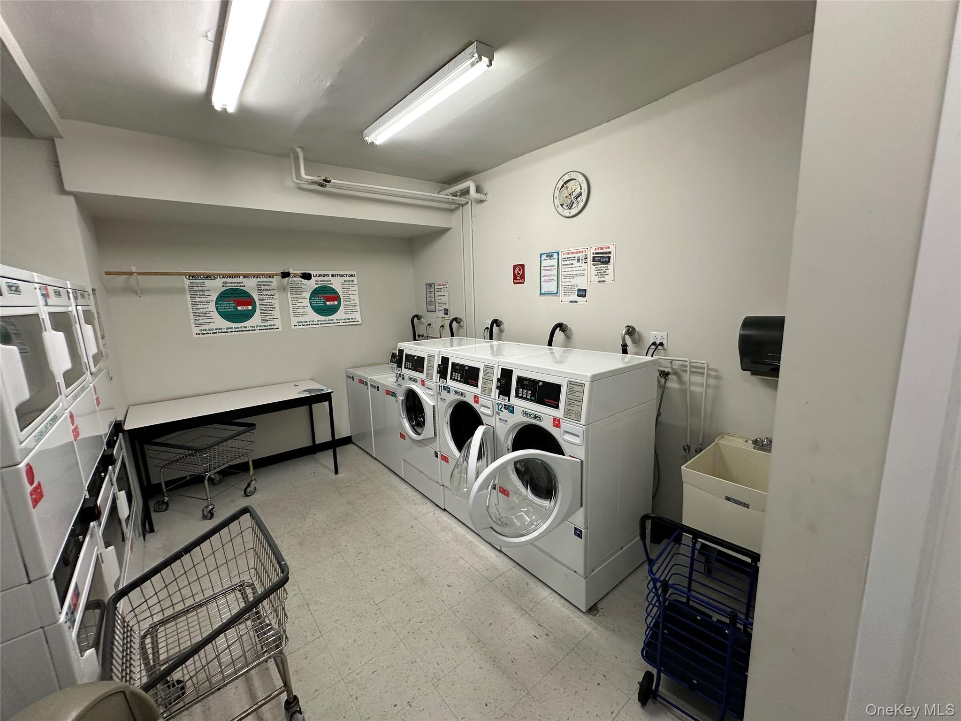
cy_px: 360
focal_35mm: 14
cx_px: 480
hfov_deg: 102.1
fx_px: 389
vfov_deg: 85.7
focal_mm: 2.22
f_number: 2.2
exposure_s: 1/103
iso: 125
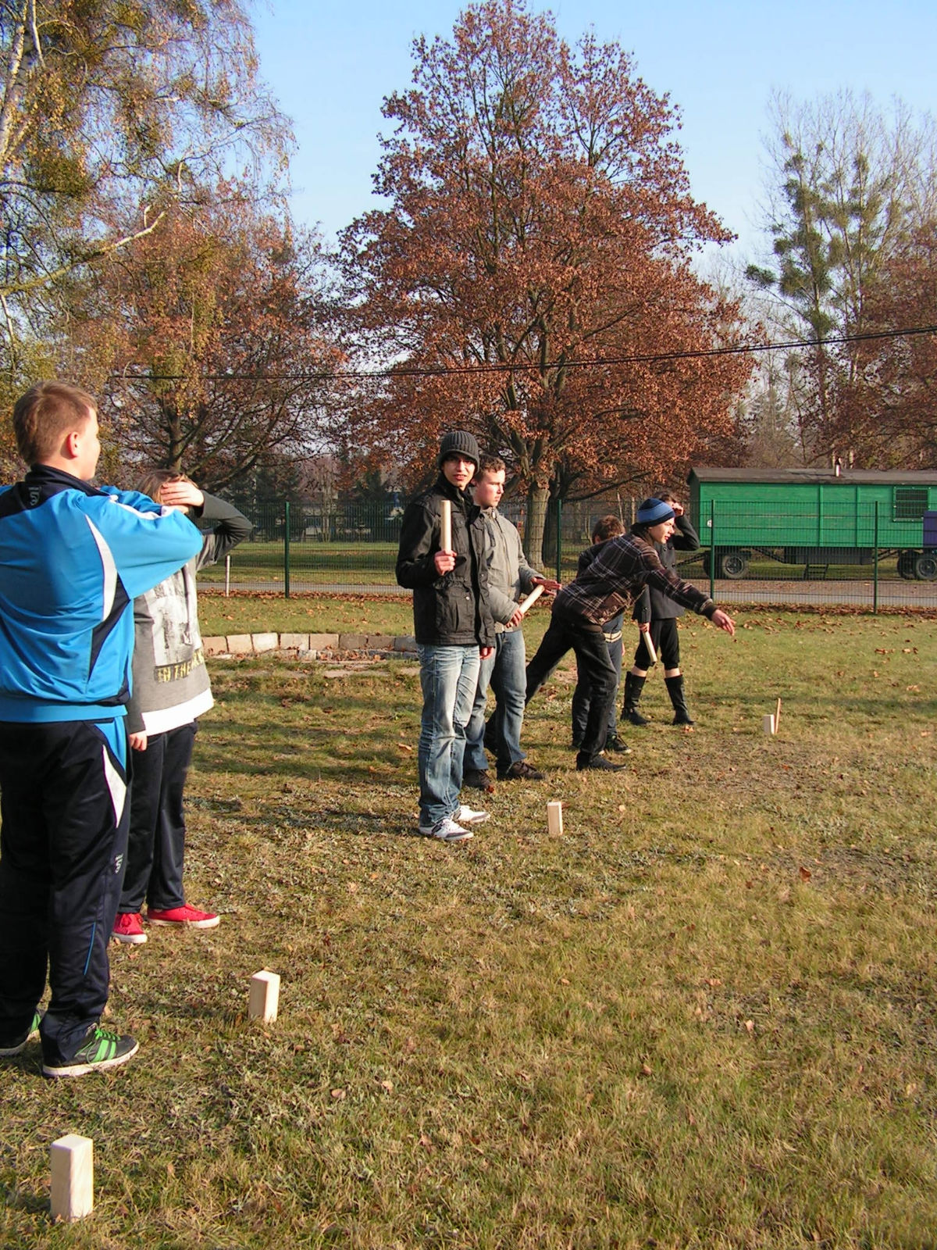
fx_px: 1299
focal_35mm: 36
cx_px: 468
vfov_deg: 51.4
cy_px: 625
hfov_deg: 39.7
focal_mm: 6
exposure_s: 1/400
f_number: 3.2
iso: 64
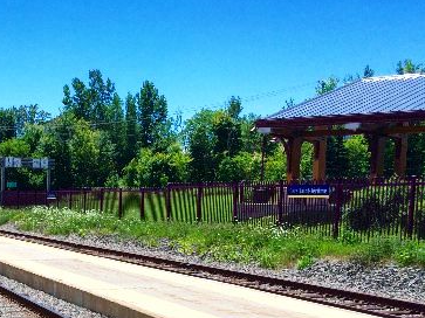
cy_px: 261
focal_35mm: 59
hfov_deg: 31.2
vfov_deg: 24.4
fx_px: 724
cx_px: 44
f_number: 2.2
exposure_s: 1/2933
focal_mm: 4.15
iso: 40
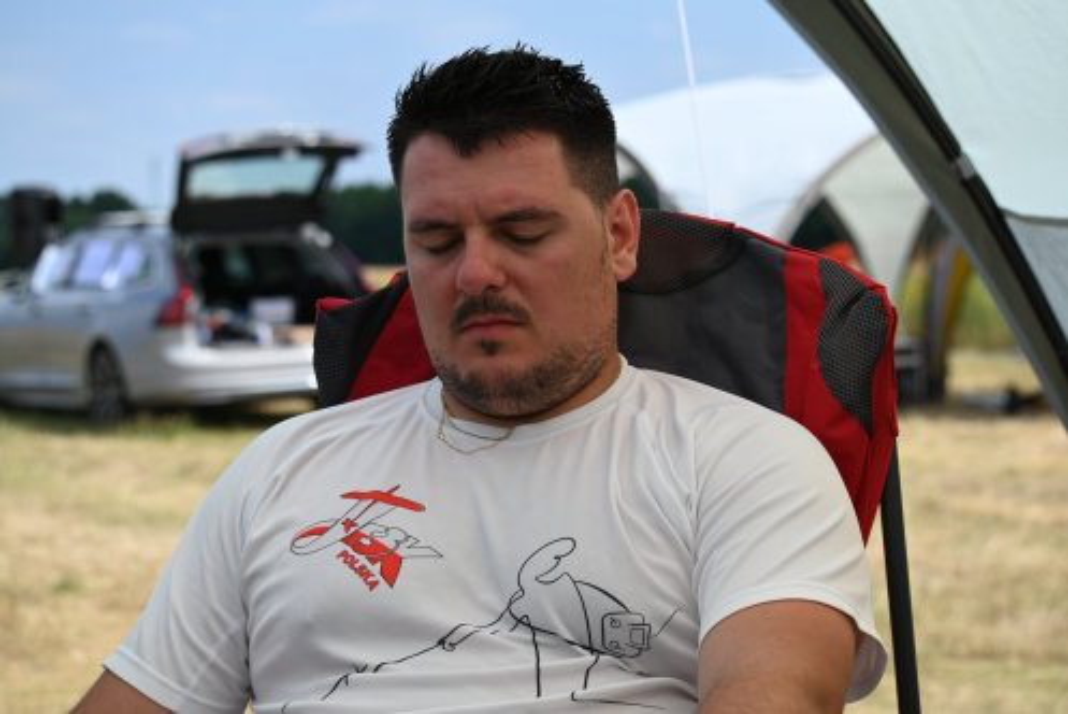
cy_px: 357
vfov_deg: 13.7
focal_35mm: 100
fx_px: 2968
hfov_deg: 20.4
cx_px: 534
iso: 320
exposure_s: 1/1000
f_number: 8
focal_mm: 100
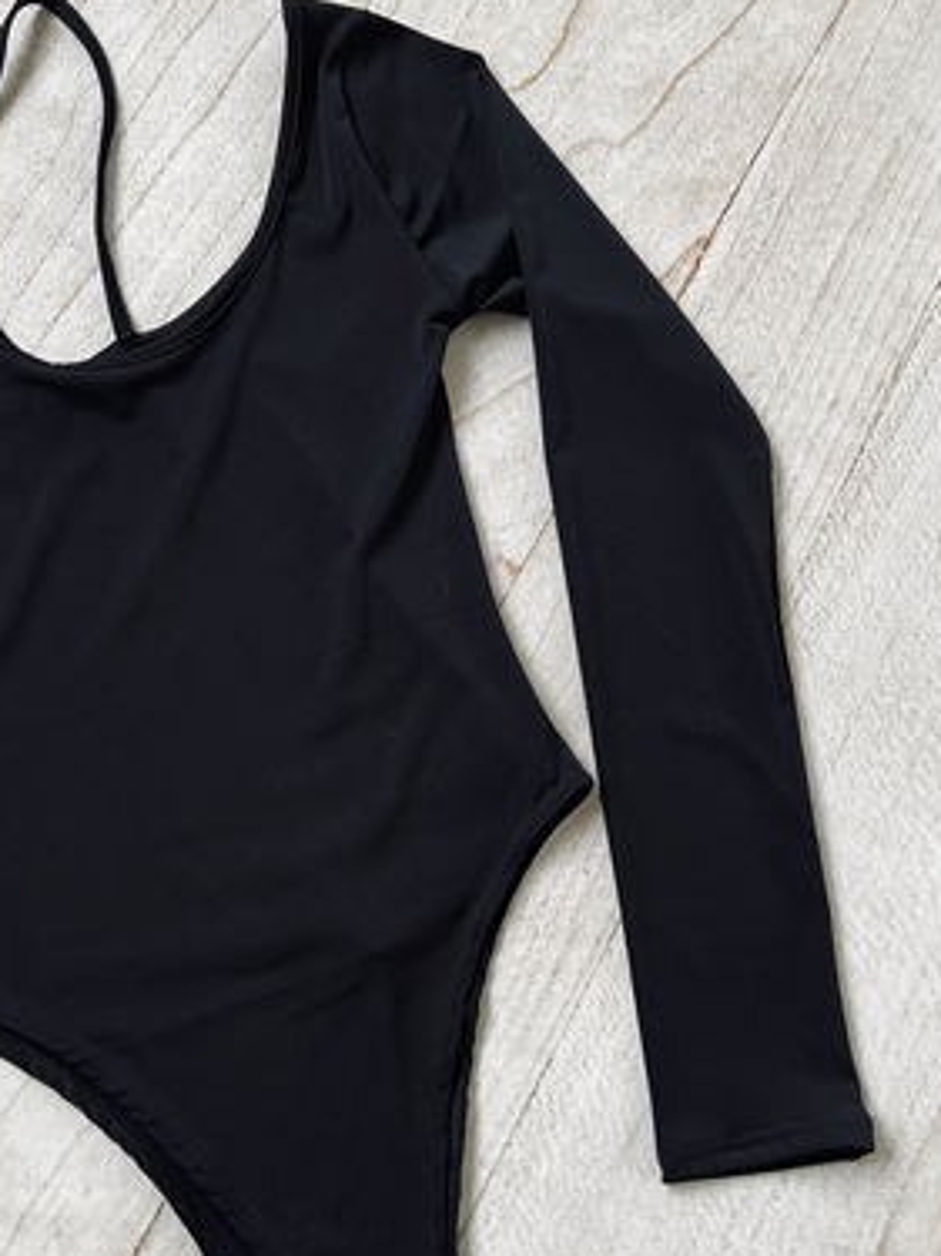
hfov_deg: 38.2
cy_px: 718
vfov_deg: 50.0
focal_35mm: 37
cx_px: 315
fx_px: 1342
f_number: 1.5
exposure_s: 1/121
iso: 100
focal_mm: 5.7
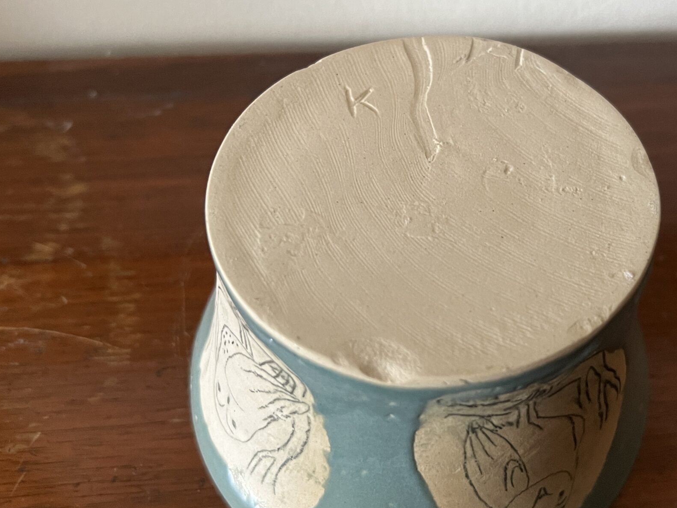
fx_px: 821
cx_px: 404
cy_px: 209
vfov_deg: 34.3
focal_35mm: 42
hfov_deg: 44.6
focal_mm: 5.7
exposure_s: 1/60
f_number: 1.5
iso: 500
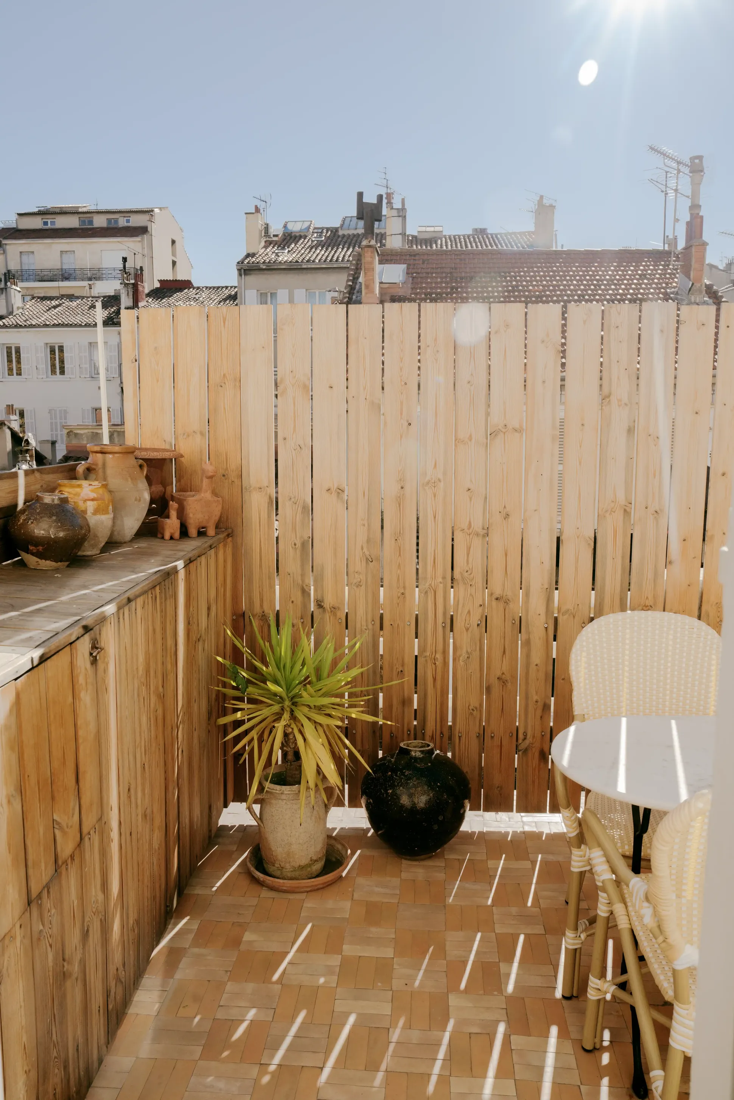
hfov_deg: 46.4
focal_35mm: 28
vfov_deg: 65.5
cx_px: 367
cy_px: 550
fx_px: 856
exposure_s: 1/500
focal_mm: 28
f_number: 9
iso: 400
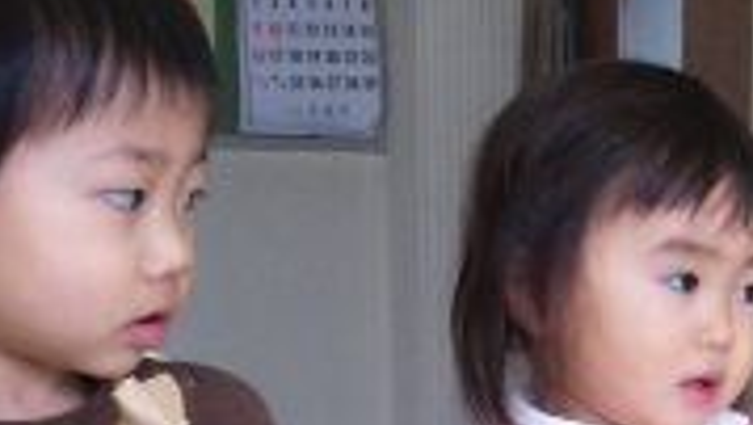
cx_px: 703
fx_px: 2258
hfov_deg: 18.6
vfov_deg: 10.0
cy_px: 833
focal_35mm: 113
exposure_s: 1/100
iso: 124
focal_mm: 4.82
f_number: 2.8
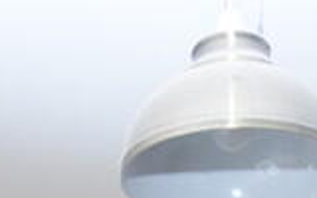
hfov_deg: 21.2
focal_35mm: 98
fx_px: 847
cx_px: 200
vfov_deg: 9.2
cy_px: 674
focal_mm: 10
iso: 450
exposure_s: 1/60
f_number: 4.5
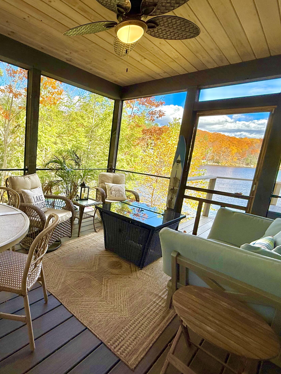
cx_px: 66
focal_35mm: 19
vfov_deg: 84.7
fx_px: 206
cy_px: 185
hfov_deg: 64.0
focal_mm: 2.22
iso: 64
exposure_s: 1/214
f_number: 2.2
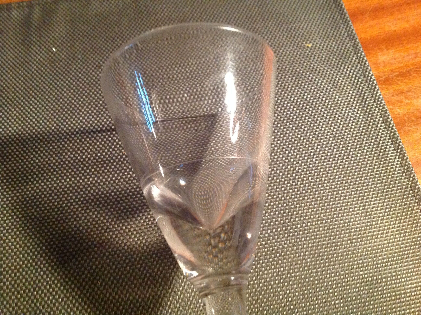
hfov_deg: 52.7
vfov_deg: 40.6
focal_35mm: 35
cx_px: 210
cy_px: 158
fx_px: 425
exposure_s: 1/17
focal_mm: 4.28
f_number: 2.4
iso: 640
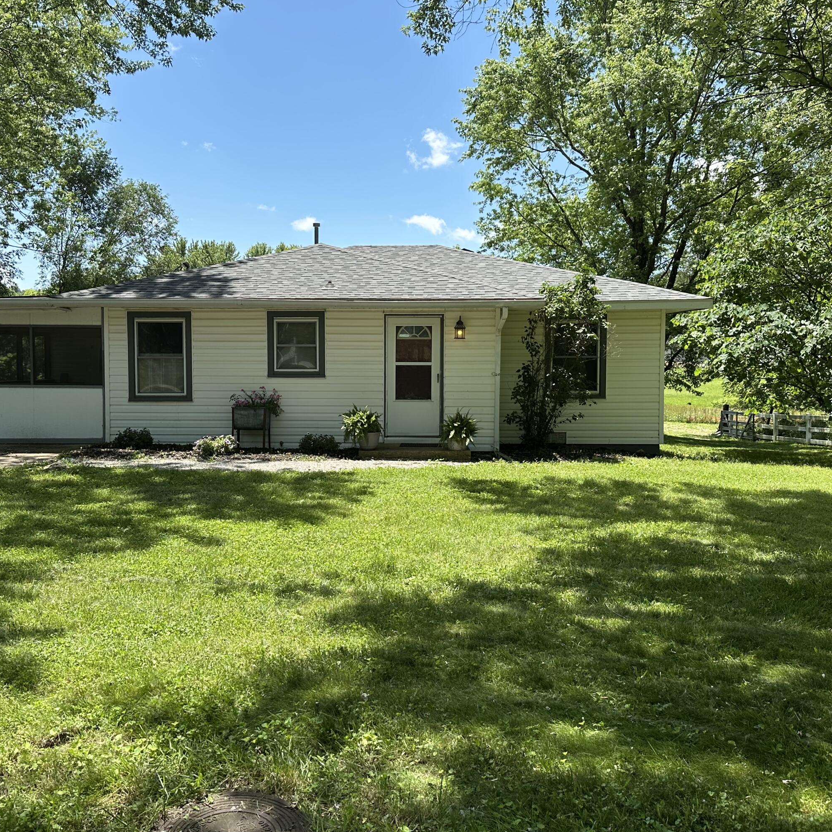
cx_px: 369
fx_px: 870
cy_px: 395
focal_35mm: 32
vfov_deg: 51.1
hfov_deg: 51.0
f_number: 1.78
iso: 80
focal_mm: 6.86
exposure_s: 1/2203
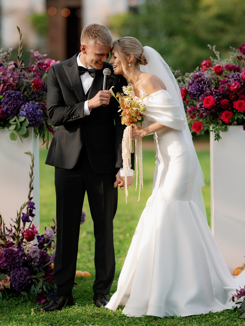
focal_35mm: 147
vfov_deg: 13.4
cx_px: 123
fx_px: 1387
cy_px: 154
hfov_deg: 10.1
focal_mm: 135
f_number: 1.8
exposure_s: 1/1250
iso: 100
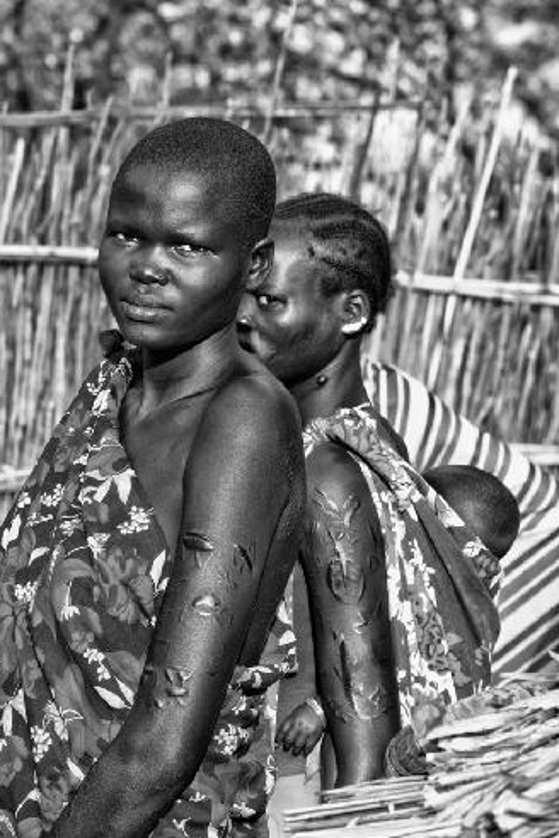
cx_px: 248
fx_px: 4611
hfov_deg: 6.9
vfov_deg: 10.4
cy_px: 402
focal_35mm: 198
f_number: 4
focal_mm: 64.84
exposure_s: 1/500
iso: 400
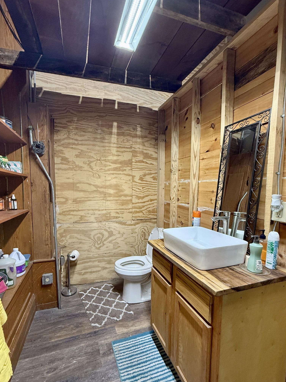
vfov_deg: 94.4
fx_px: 176
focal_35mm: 16
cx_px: 134
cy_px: 204
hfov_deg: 78.0
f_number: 2.2
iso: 320
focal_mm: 2.22
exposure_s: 1/60
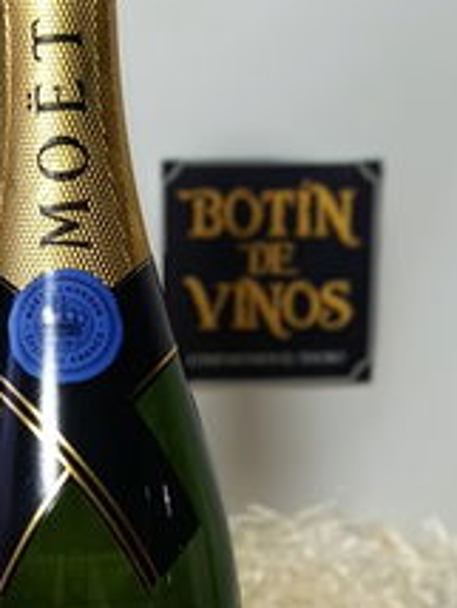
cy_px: 490
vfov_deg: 32.8
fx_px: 1001
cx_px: 88
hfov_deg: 25.3
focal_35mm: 57
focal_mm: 6.11
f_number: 1.65
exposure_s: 1/100
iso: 111
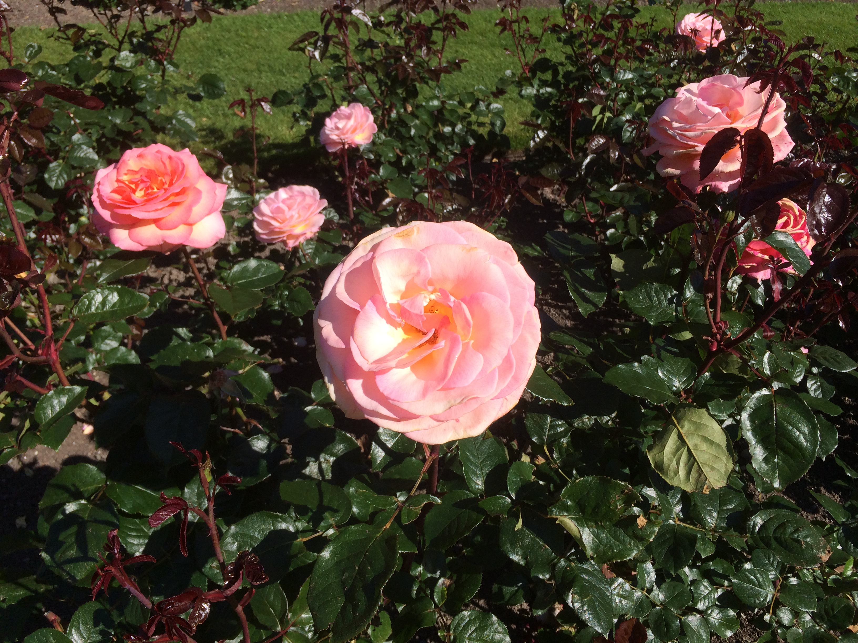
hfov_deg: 61.7
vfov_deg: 48.2
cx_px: 429
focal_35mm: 29
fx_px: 719
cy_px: 322
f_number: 2.2
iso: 32
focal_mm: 4.15
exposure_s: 1/2415
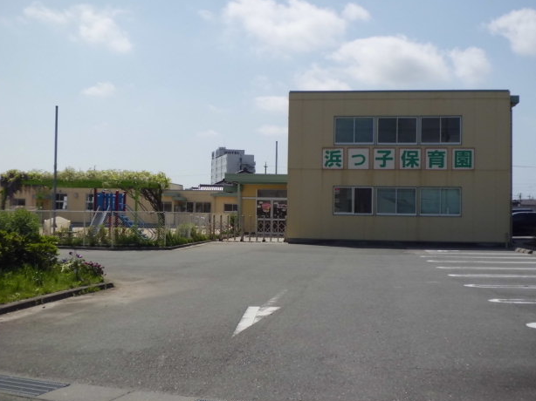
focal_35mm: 49
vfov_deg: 29.7
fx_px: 758
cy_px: 197
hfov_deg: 38.9
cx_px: 270
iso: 64
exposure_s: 1/200
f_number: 9.6
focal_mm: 8.3
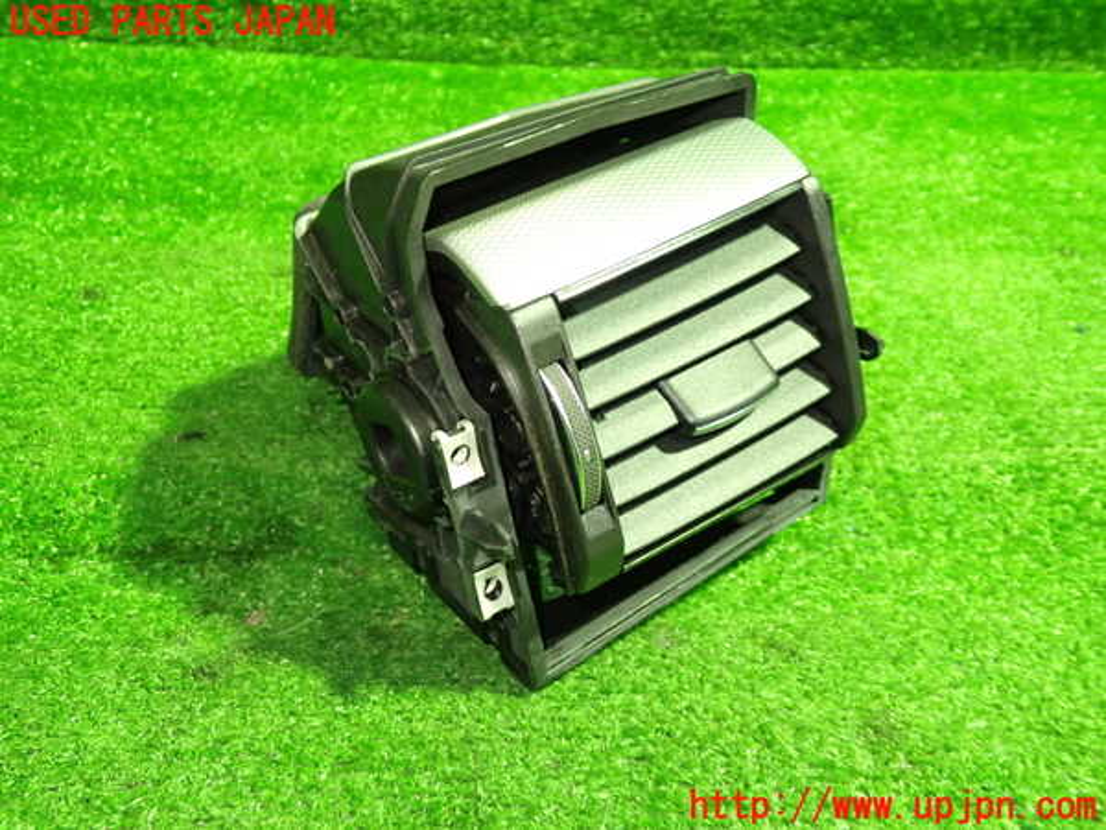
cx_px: 553
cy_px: 415
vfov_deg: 46.8
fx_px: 959
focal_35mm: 30
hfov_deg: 60.0
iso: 640
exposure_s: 1/30
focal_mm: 5.4
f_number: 2.3
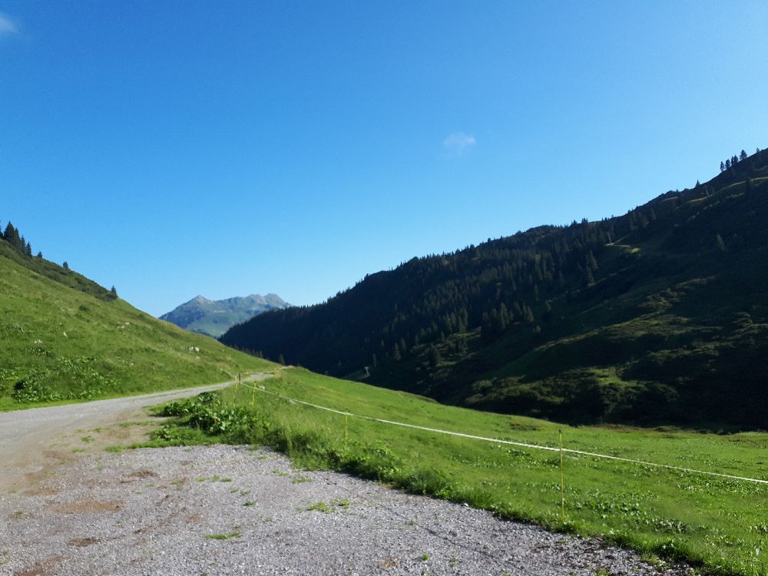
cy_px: 288
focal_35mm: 27
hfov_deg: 65.3
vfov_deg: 51.4
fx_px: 599
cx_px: 384
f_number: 1.9
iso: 40
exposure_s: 1/914
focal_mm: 3.6
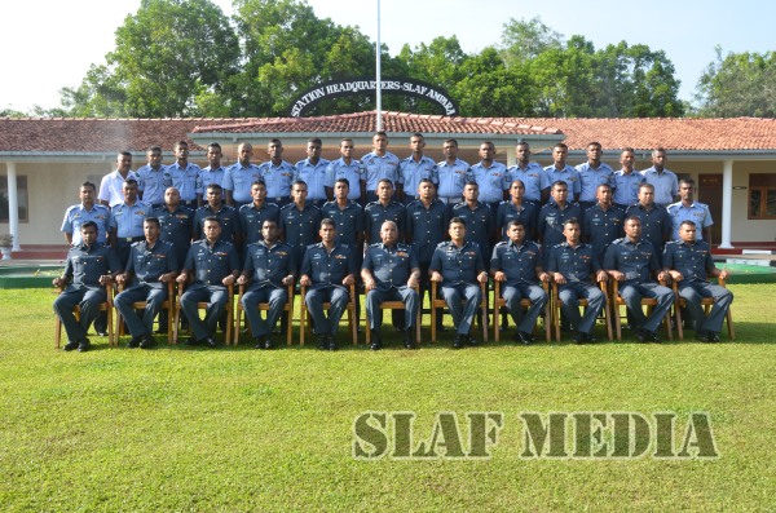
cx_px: 388
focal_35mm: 36
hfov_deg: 53.2
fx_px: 774
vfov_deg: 36.7
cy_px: 256
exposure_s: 1/125
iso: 400
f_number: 11
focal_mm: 24
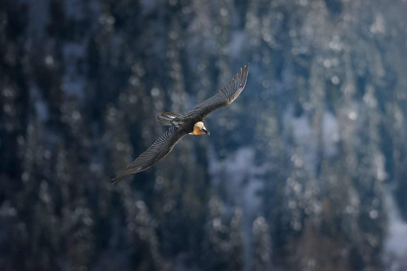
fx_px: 4589
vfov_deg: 3.4
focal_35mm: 406
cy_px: 135
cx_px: 205
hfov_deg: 5.1
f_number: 4
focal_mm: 400
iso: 250
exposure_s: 1/6400
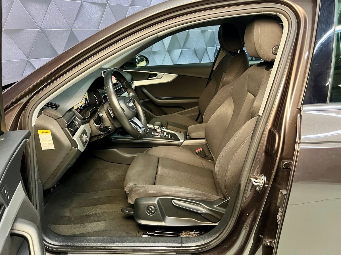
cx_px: 170
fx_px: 256
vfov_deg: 53.1
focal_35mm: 26
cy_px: 128
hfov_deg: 67.3
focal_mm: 5.7
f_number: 1.5
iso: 500
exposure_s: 1/60
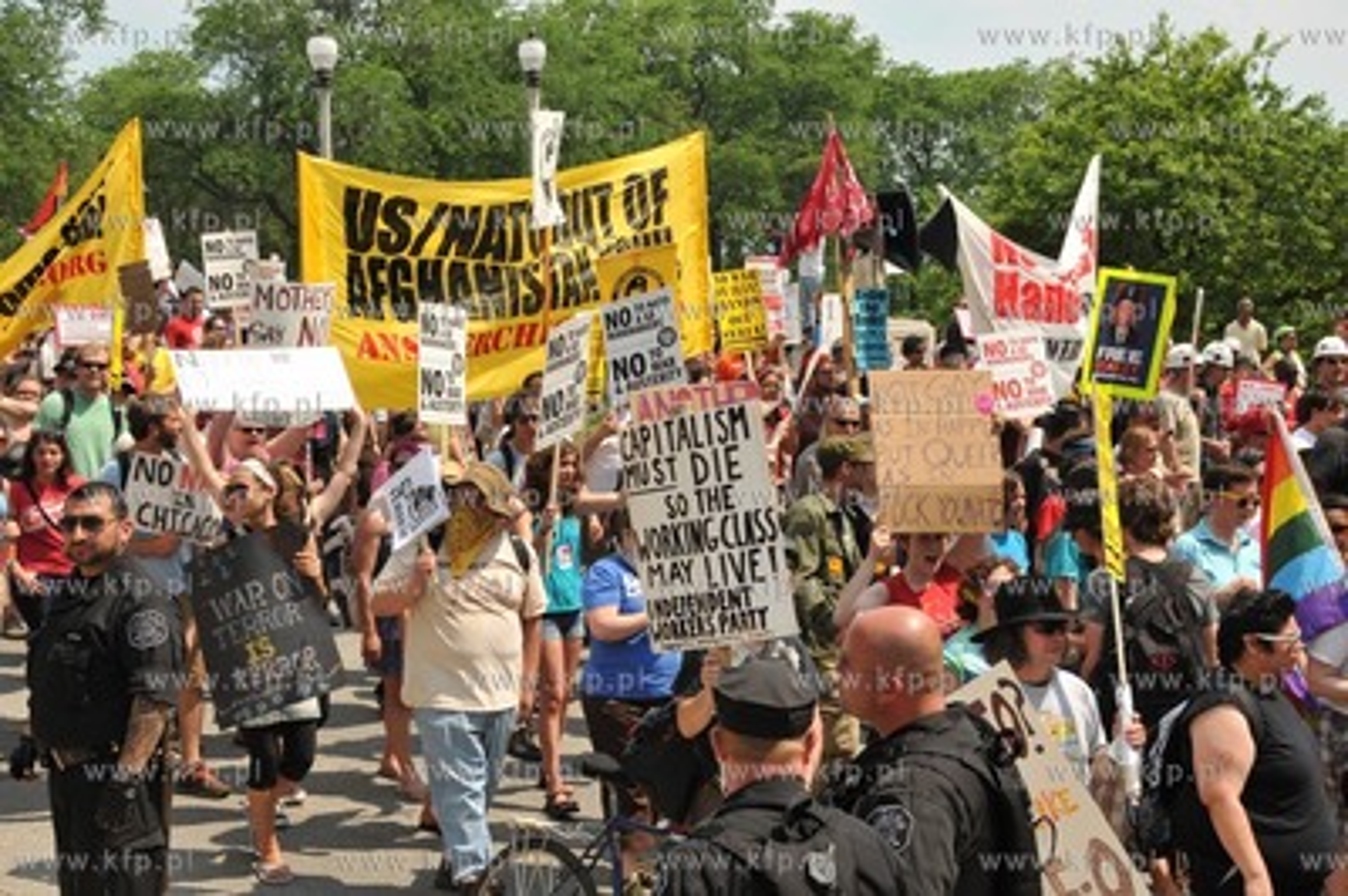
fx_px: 2020
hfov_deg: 36.9
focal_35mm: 54
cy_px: 448
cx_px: 674
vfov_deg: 25.0
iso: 720
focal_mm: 36
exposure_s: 1/800
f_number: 11
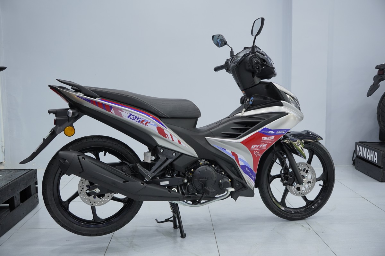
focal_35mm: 40
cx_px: 192
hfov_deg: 48.9
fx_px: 423
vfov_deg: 33.7
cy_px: 128
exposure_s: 1/50
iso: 500
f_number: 4
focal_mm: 26.4
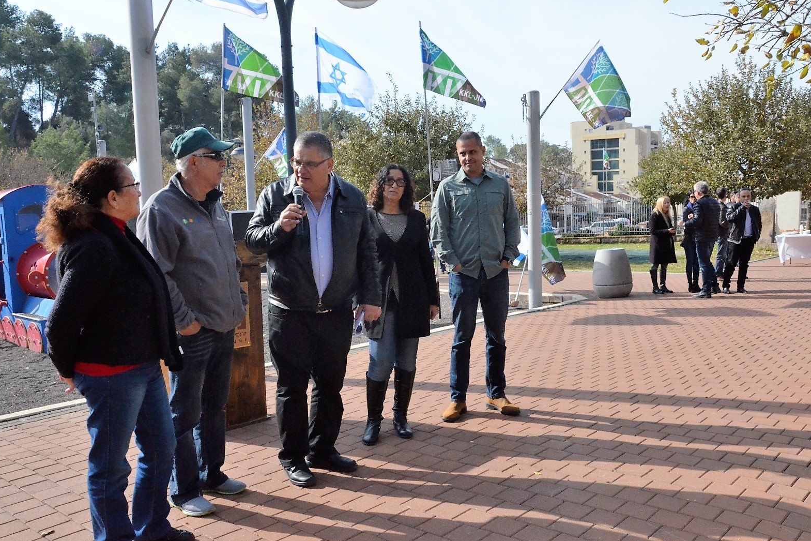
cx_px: 407
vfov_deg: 46.4
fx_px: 631
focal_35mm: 28
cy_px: 269
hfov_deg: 65.5
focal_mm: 18
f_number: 18
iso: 4000
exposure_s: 1/1250
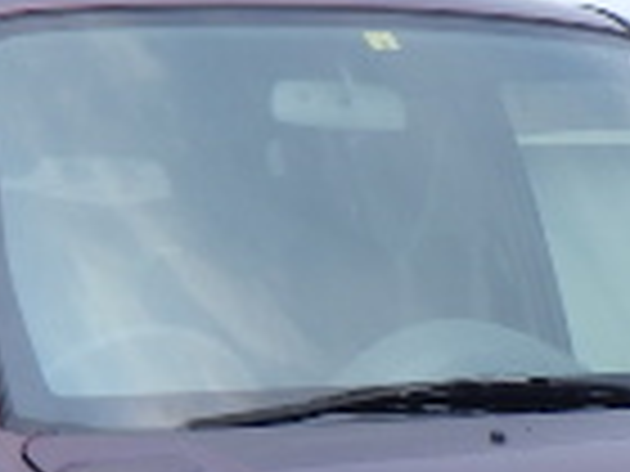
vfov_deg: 11.3
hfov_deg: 15.2
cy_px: 607
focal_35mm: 128
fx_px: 2330
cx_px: 567
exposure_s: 1/800
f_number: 4.2
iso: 125
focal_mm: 5
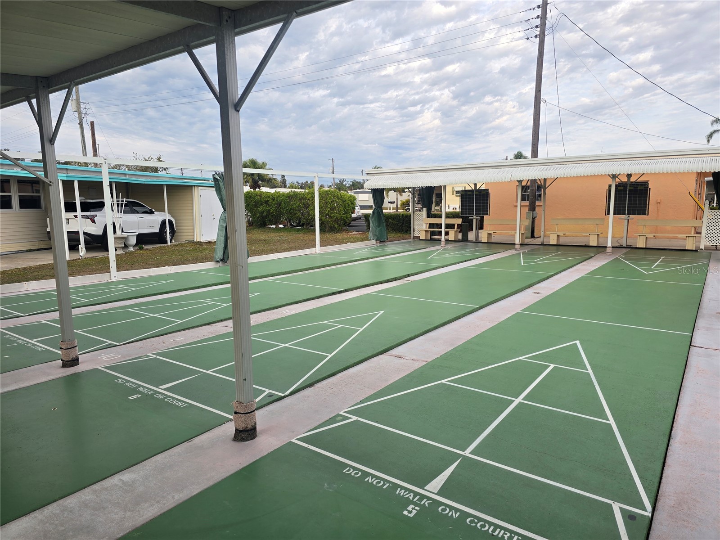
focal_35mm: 23
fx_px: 478
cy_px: 270
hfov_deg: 73.9
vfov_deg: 58.9
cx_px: 360
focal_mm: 6.3
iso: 12
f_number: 1.7
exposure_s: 1/215
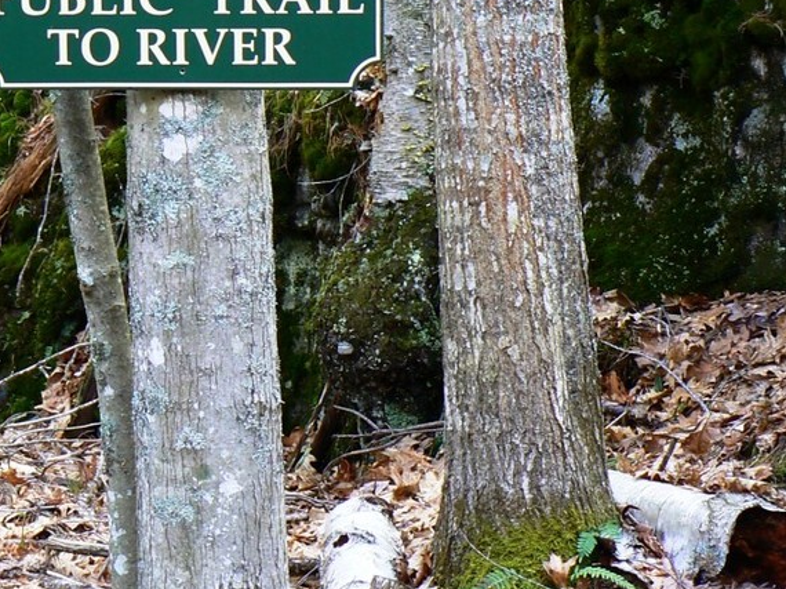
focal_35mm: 151
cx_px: 110
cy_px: 276
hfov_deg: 13.0
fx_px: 3427
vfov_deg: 9.8
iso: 80
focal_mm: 14.3
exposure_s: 1/60
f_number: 4
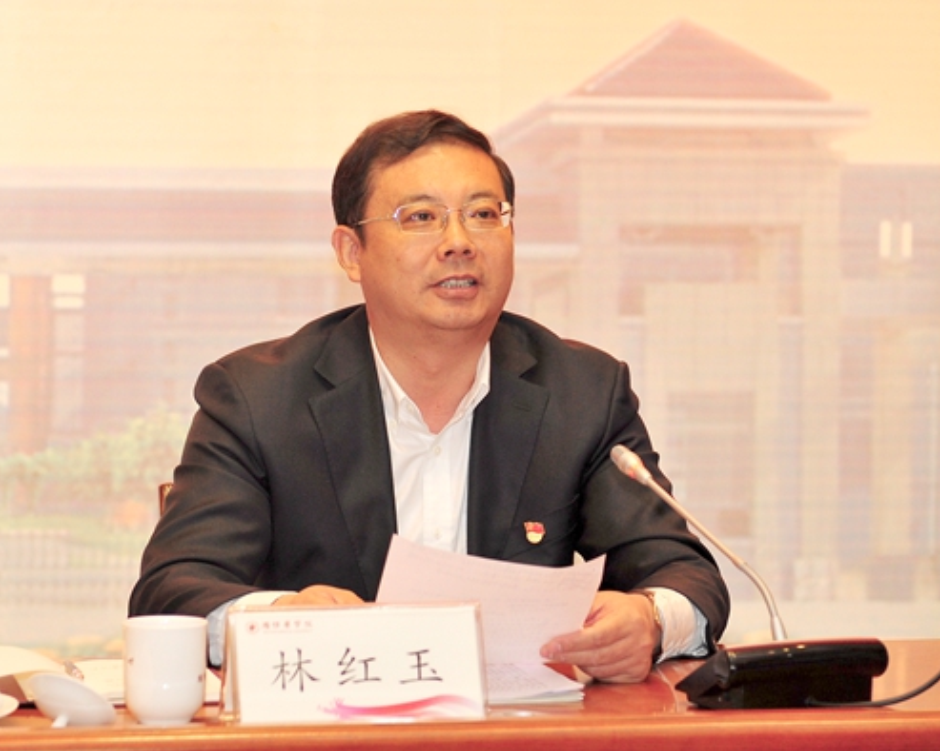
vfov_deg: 19.2
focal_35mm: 80
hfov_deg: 23.9
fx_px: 2225
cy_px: 374
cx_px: 458
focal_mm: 70
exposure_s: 1/160
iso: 800
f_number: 3.5
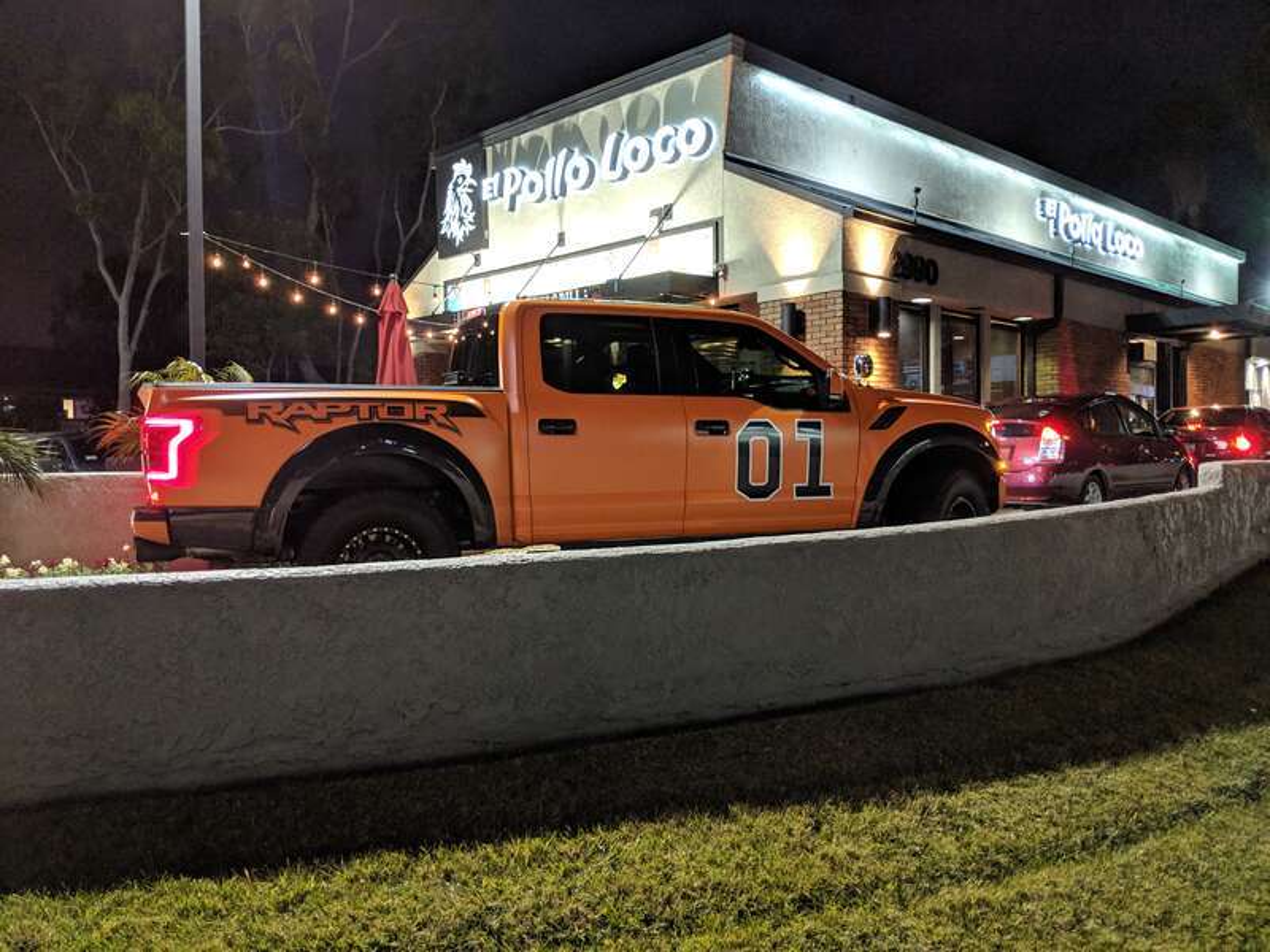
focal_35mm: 27
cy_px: 476
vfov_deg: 51.4
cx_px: 635
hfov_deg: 65.3
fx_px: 991
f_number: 1.8
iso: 371
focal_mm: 4.44
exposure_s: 1/60
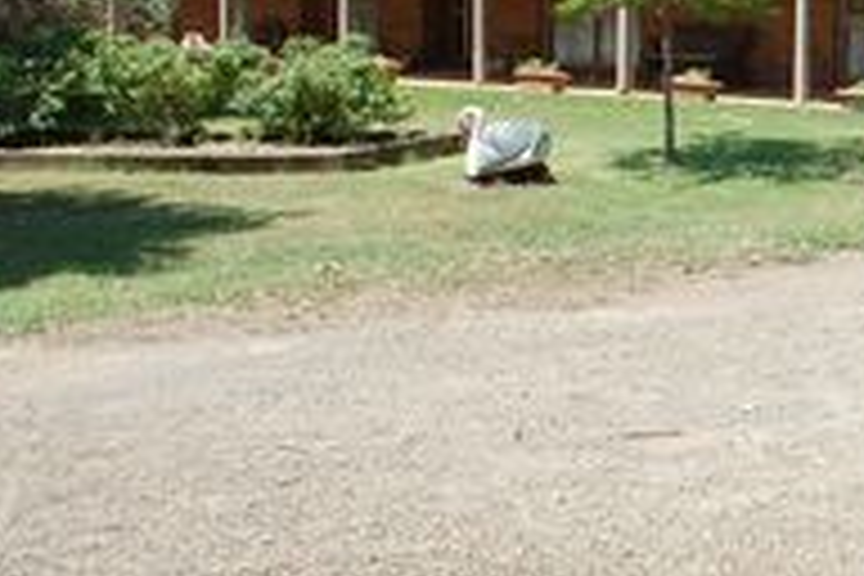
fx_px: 1584
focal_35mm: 66
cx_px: 1053
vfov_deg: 19.8
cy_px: -43
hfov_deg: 26.8
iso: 200
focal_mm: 18
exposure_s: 1/320
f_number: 9
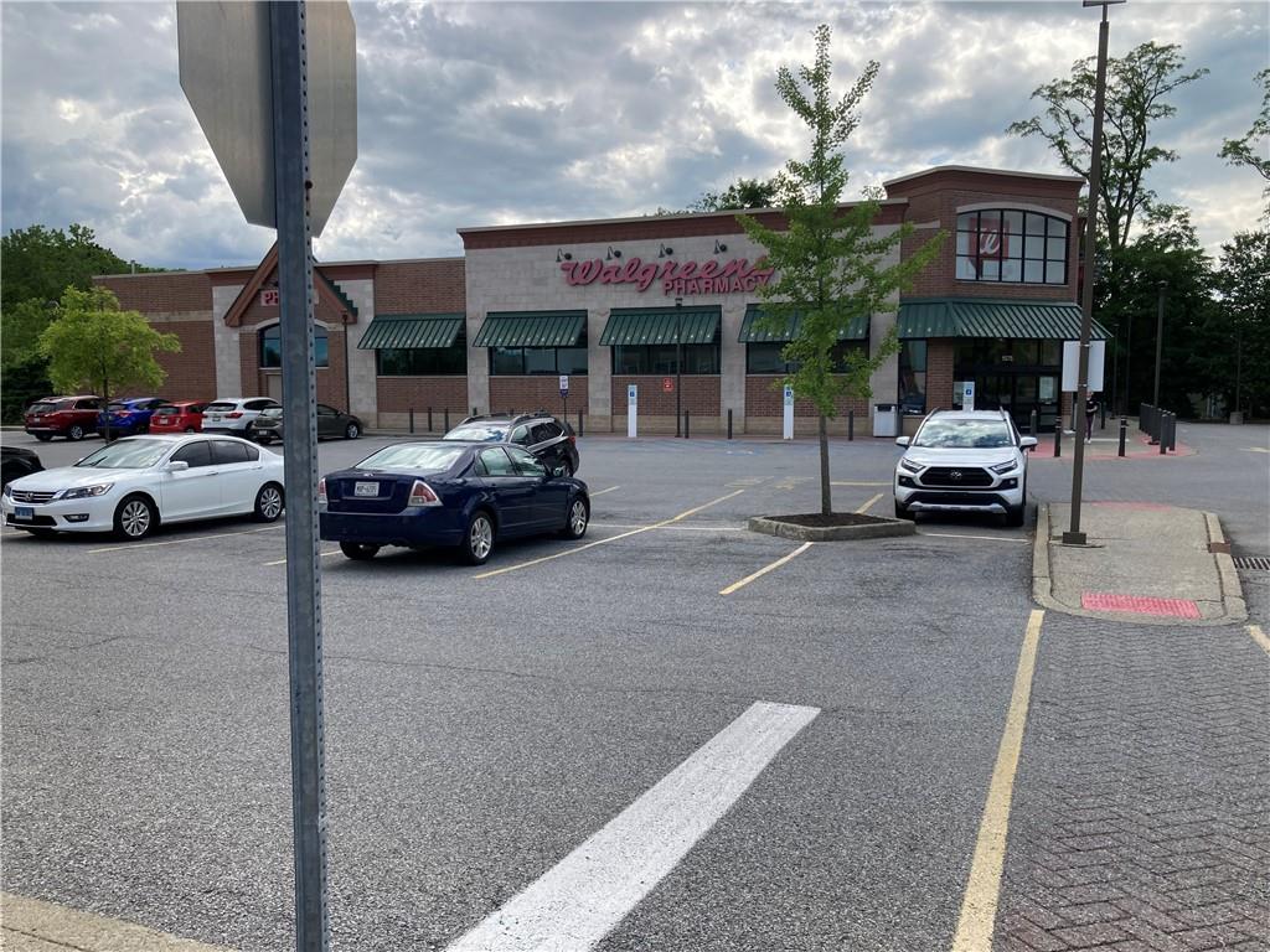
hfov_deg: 63.4
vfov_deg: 49.7
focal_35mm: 28
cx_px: 635
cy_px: 476
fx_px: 1027
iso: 20
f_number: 1.8
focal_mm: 3.99
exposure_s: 1/1185
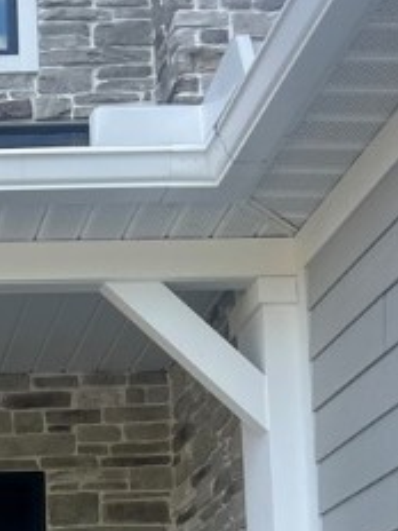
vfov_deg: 21.1
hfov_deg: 15.6
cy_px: 650
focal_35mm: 86
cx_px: -224
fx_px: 1318
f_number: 1.5
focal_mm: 5.7
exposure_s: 1/628
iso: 50
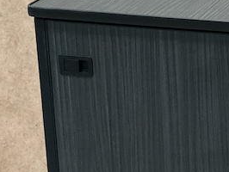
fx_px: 1324
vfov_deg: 7.4
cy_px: 196
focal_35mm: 200
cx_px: 384
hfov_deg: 9.5
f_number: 2.4
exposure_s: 1/25
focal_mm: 6
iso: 160
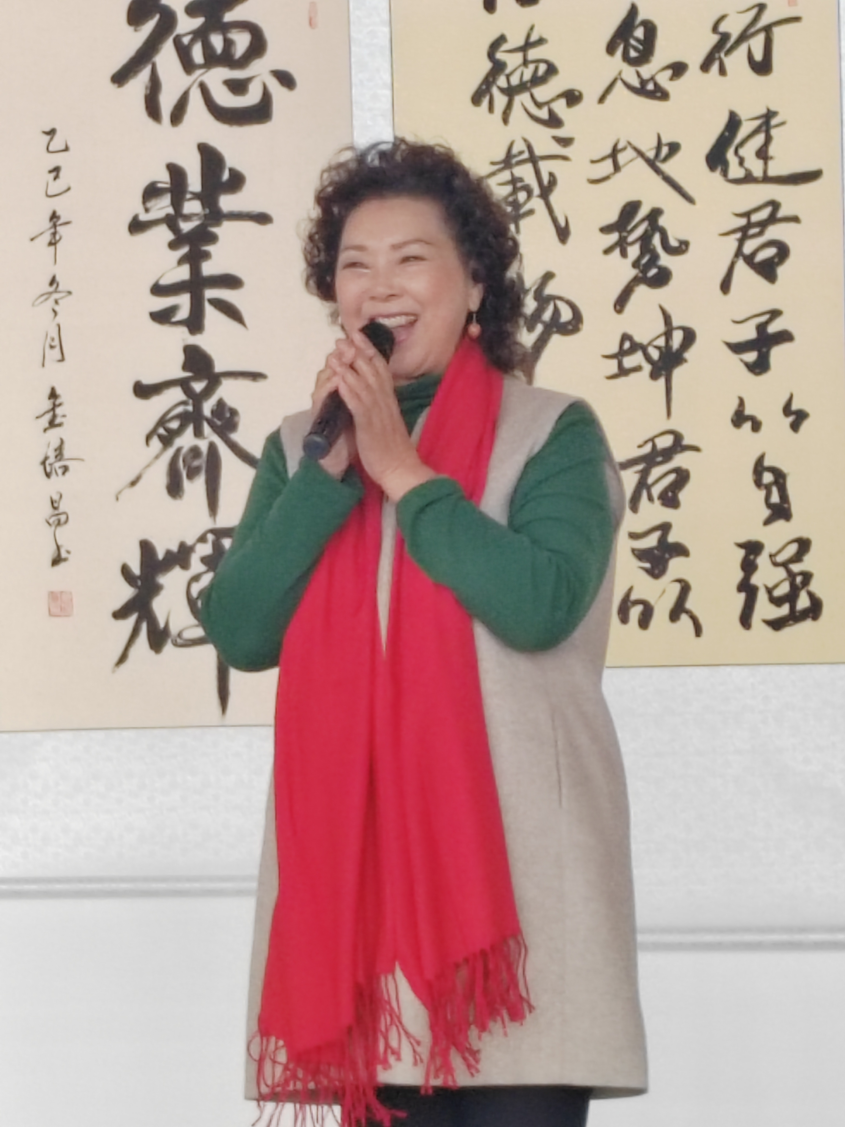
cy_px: 564
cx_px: 422
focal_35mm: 151
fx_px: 4915
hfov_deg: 9.8
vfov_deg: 13.1
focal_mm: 5.52
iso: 400
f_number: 1.9
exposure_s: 1/100
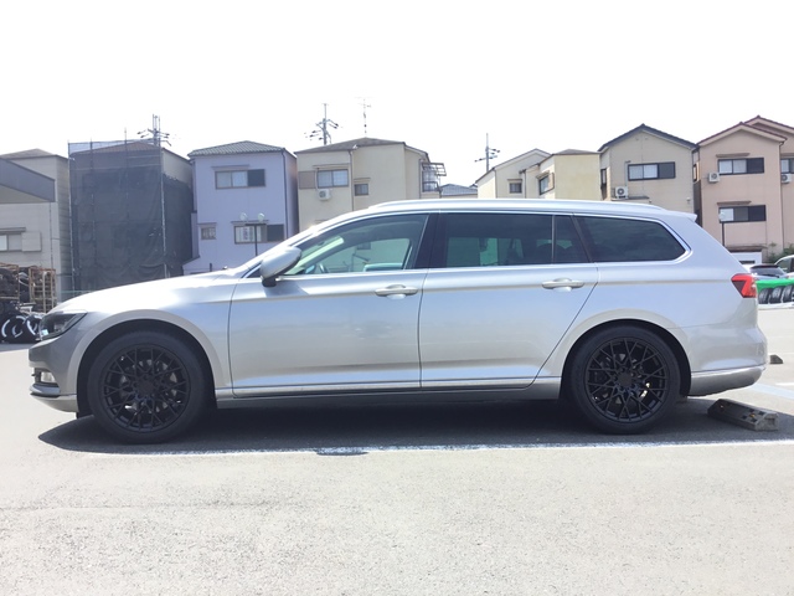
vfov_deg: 45.4
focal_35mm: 31
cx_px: 397
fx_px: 711
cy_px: 298
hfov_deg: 58.4
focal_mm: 3.3
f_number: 2.4
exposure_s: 1/532
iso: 25
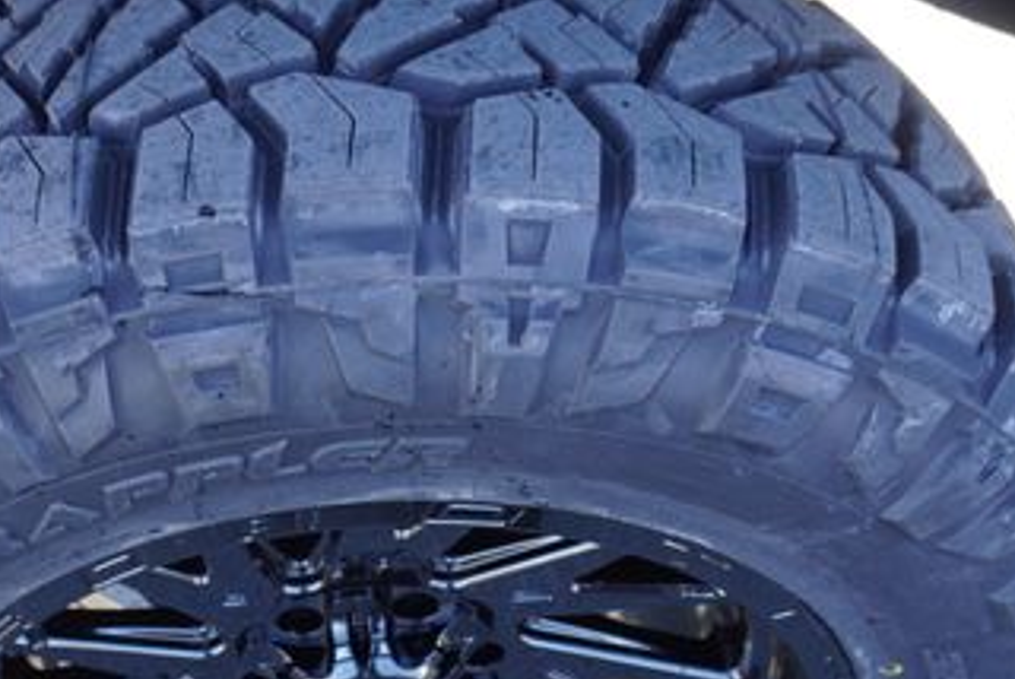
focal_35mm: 48
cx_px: 320
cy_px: 473
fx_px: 1355
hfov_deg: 40.5
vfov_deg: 27.9
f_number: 4
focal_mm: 16
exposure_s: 1/60
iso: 200
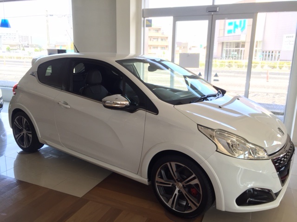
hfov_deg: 61.7
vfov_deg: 48.2
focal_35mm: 29
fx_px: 249
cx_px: 148
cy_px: 111
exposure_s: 1/120
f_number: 2.2
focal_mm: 4.15
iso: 40
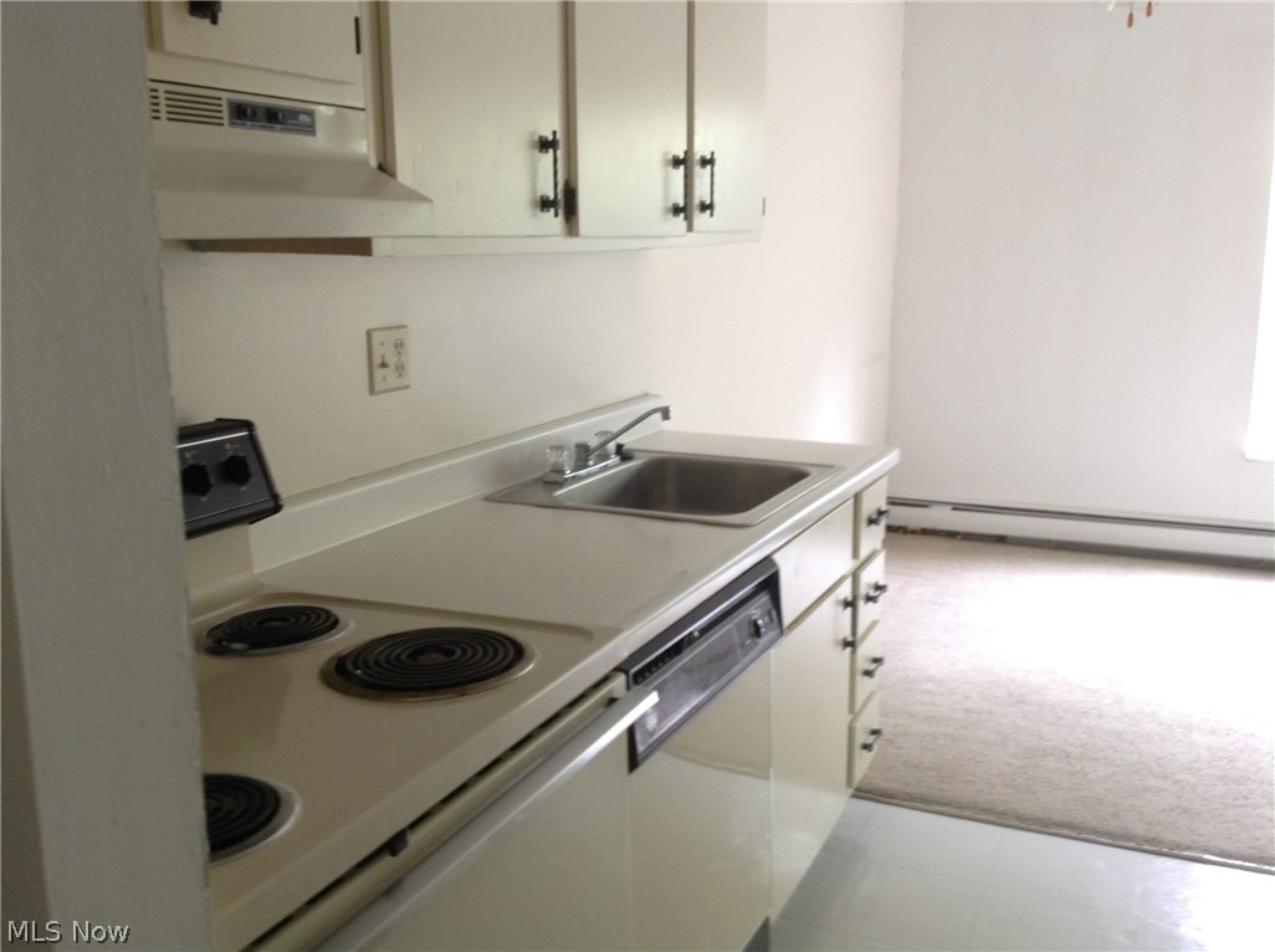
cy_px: 476
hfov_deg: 52.7
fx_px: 1287
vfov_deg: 40.6
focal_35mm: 35
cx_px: 638
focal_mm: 4.28
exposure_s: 1/15
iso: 80
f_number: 2.4
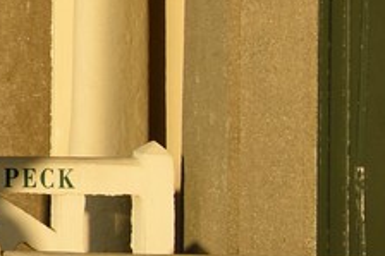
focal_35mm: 257
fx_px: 2746
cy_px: -86
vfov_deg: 5.3
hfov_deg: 6.9
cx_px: -906
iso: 200
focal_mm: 36
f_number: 10
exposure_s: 1/250
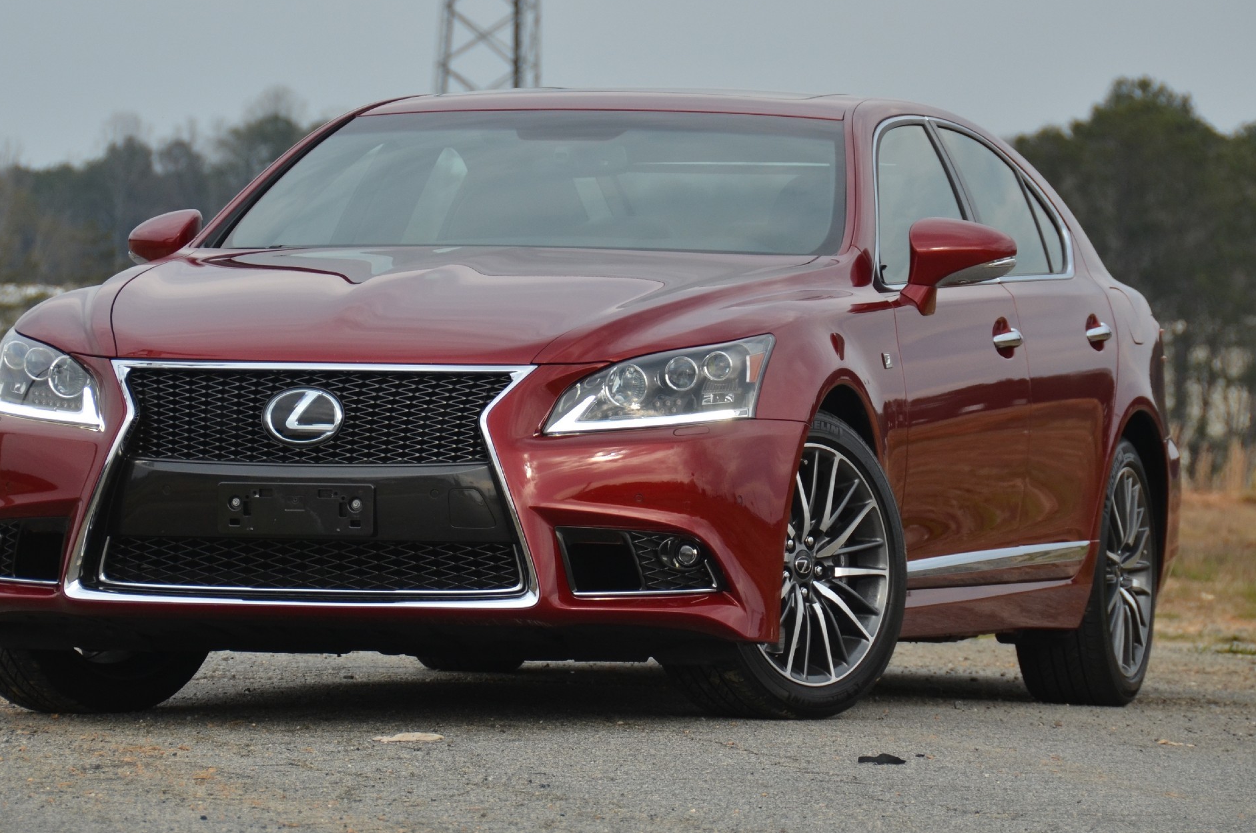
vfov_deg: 6.1
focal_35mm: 223
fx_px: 7766
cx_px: 543
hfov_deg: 9.2
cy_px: 319
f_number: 5.3
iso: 400
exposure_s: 1/1250
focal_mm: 112
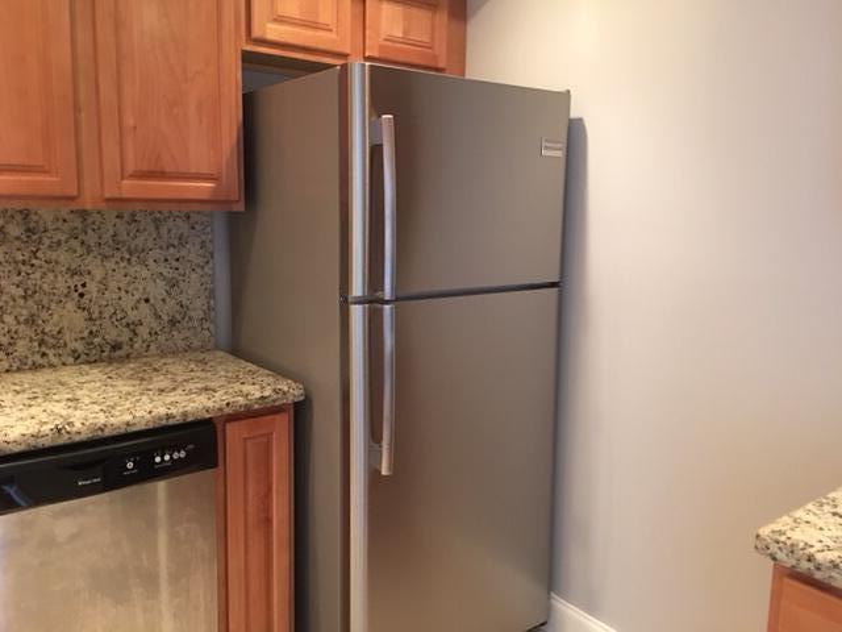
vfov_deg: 48.2
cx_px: 421
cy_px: 316
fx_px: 705
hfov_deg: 61.7
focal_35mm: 29
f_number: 2.2
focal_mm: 4.15
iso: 80
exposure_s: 1/4
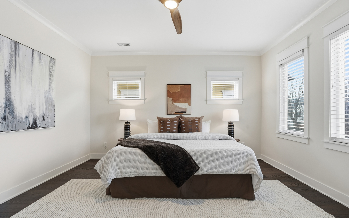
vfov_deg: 67.9
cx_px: 178
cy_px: 117
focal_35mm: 17
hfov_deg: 94.3
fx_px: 162
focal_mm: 16
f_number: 9
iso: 250
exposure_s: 1/60
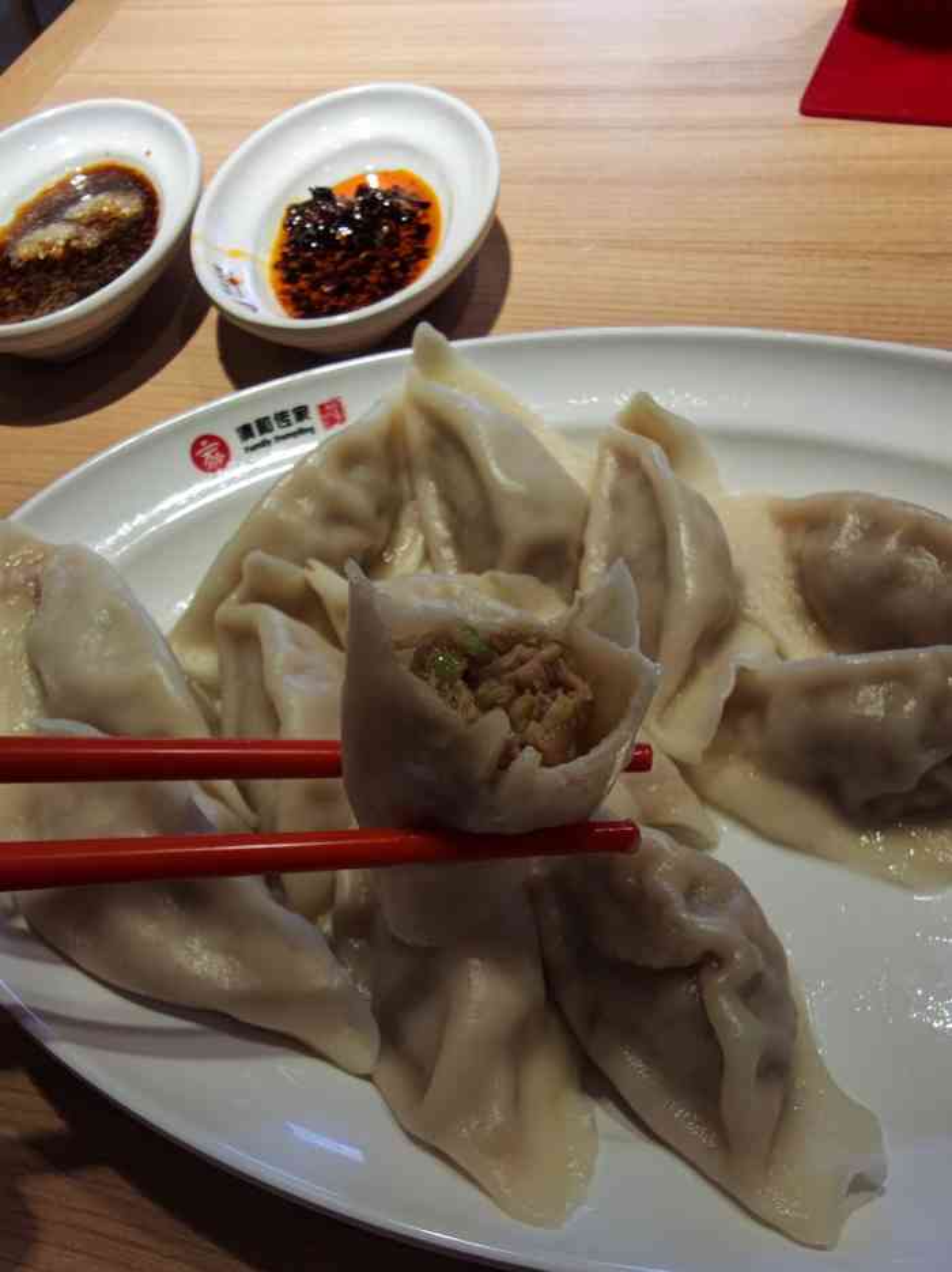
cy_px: 636
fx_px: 881
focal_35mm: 24
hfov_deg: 56.8
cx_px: 476
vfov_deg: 71.6
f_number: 2.2
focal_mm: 2.35
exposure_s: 1/100
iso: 101
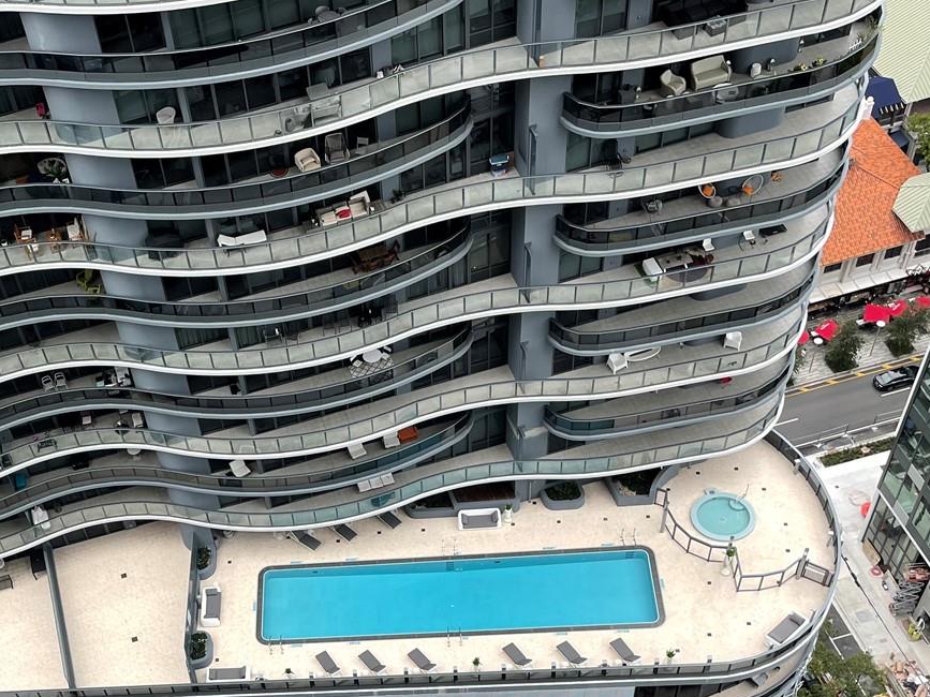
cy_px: 591
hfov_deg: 38.5
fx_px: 1289
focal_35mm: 48
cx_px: 222
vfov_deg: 29.3
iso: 32
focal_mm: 4.2
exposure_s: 1/201
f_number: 1.6
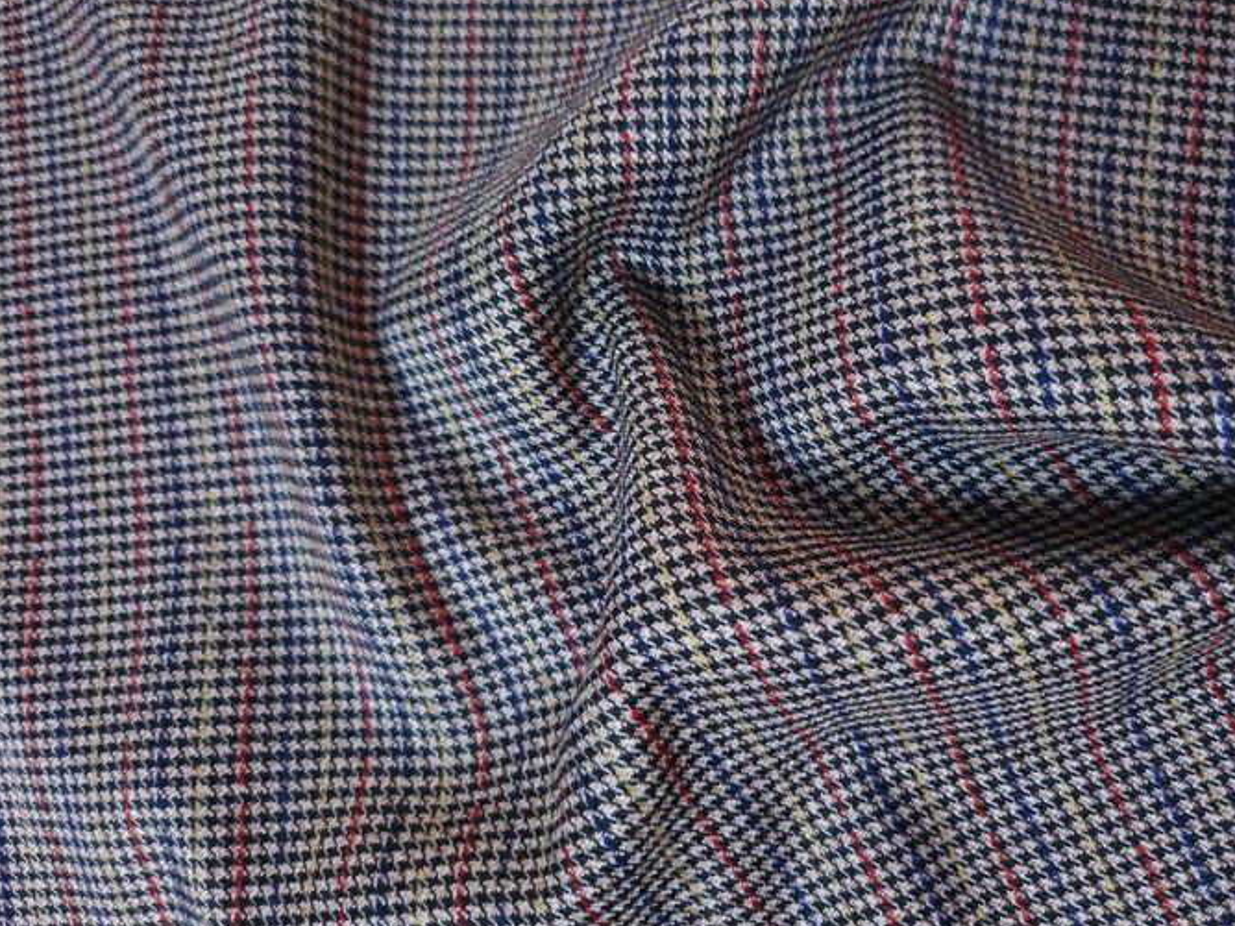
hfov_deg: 65.1
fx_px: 963
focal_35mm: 27
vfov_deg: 51.3
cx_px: 690
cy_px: 436
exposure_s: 1/50
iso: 250
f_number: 1.8
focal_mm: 5
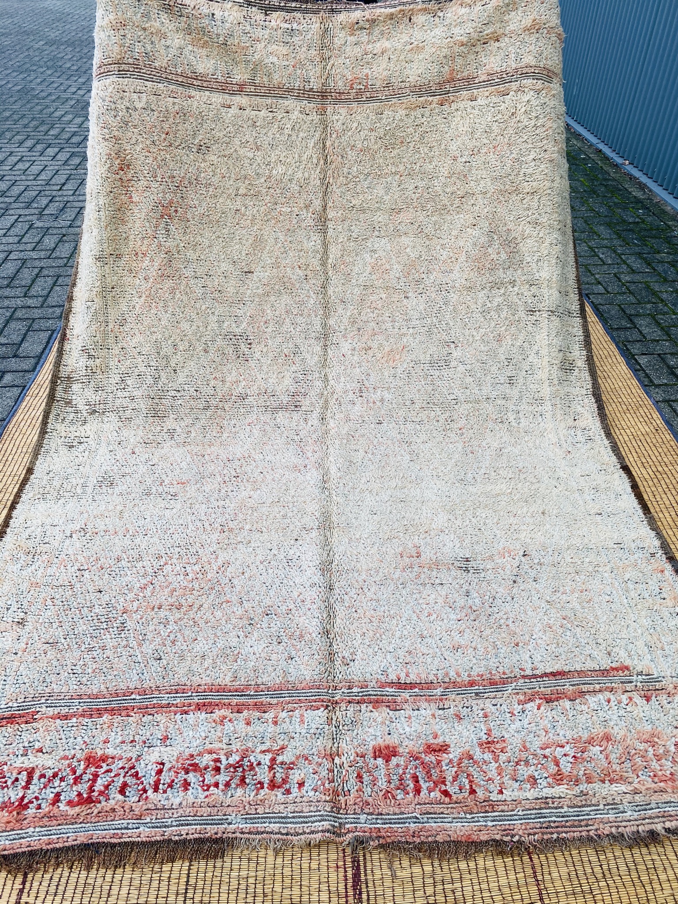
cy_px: 452
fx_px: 679
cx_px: 339
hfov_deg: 53.1
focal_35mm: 26
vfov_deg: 67.3
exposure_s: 1/361
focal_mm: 4.25
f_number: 1.8
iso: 32
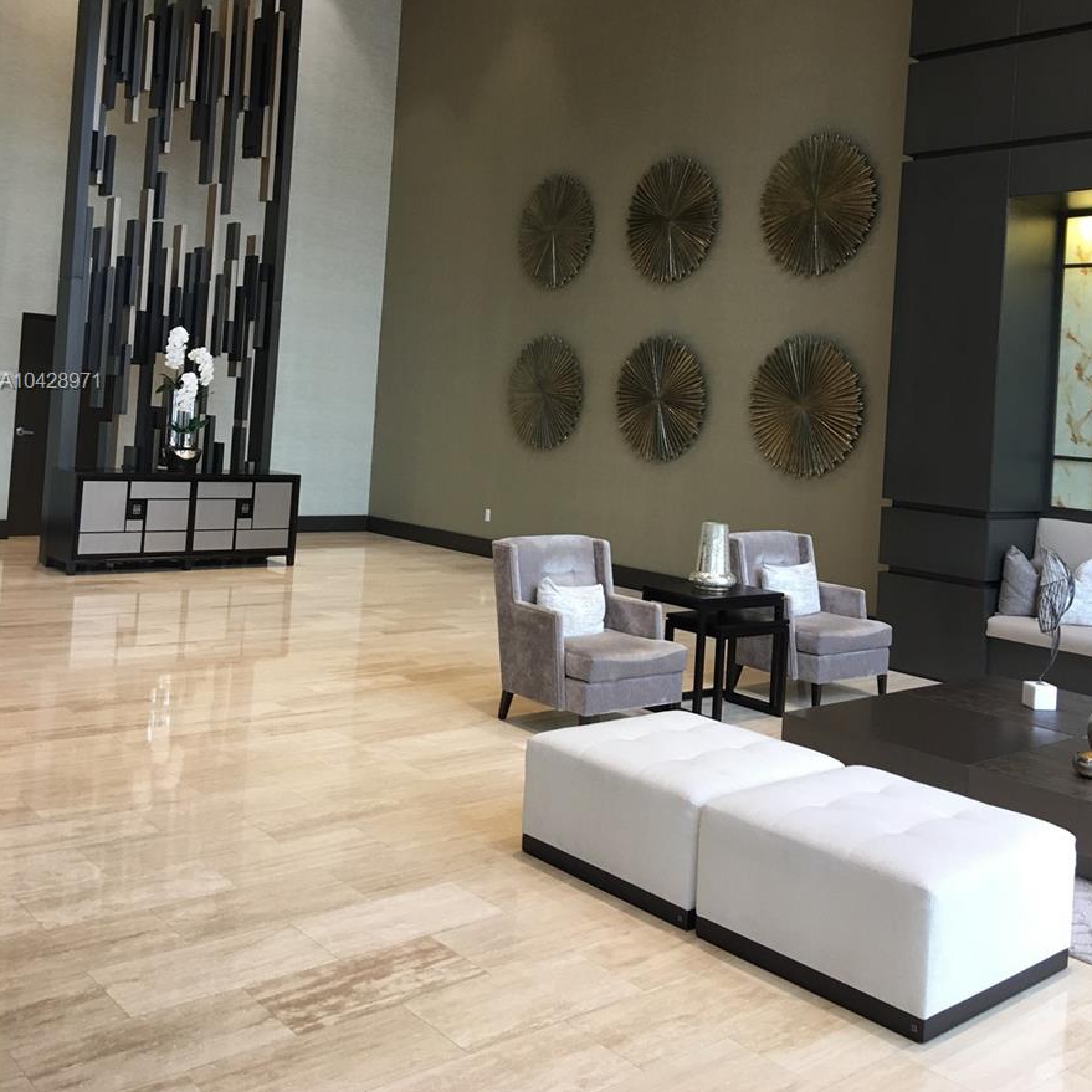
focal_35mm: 35
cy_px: 384
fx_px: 1249
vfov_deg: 46.6
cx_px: 554
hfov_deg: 47.2
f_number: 2.2
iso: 32
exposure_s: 1/30
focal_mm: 4.15
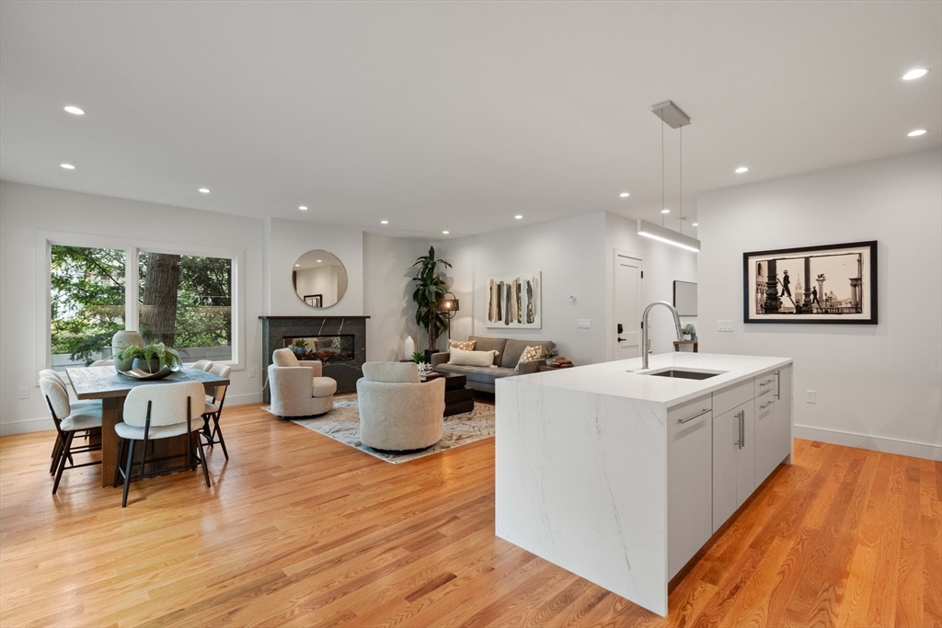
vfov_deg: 73.8
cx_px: 471
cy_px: 314
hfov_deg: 96.7
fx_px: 419
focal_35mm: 16
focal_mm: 16
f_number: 7.1
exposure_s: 1/25
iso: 1000
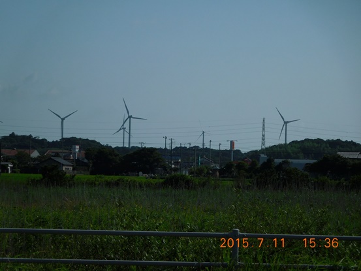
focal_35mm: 130
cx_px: 180
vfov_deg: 11.4
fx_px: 1356
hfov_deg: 15.2
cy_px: 136
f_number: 10.6
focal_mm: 23.4
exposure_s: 1/640
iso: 125
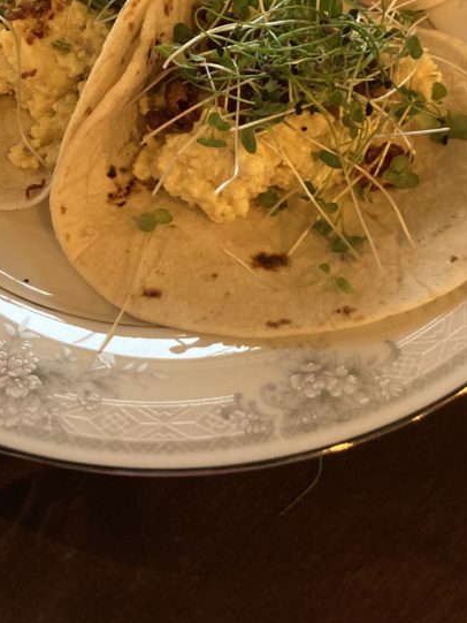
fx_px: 863
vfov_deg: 38.4
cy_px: 138
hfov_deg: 30.1
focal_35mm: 48
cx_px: 174
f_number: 1.8
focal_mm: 3.99
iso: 500
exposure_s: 1/30
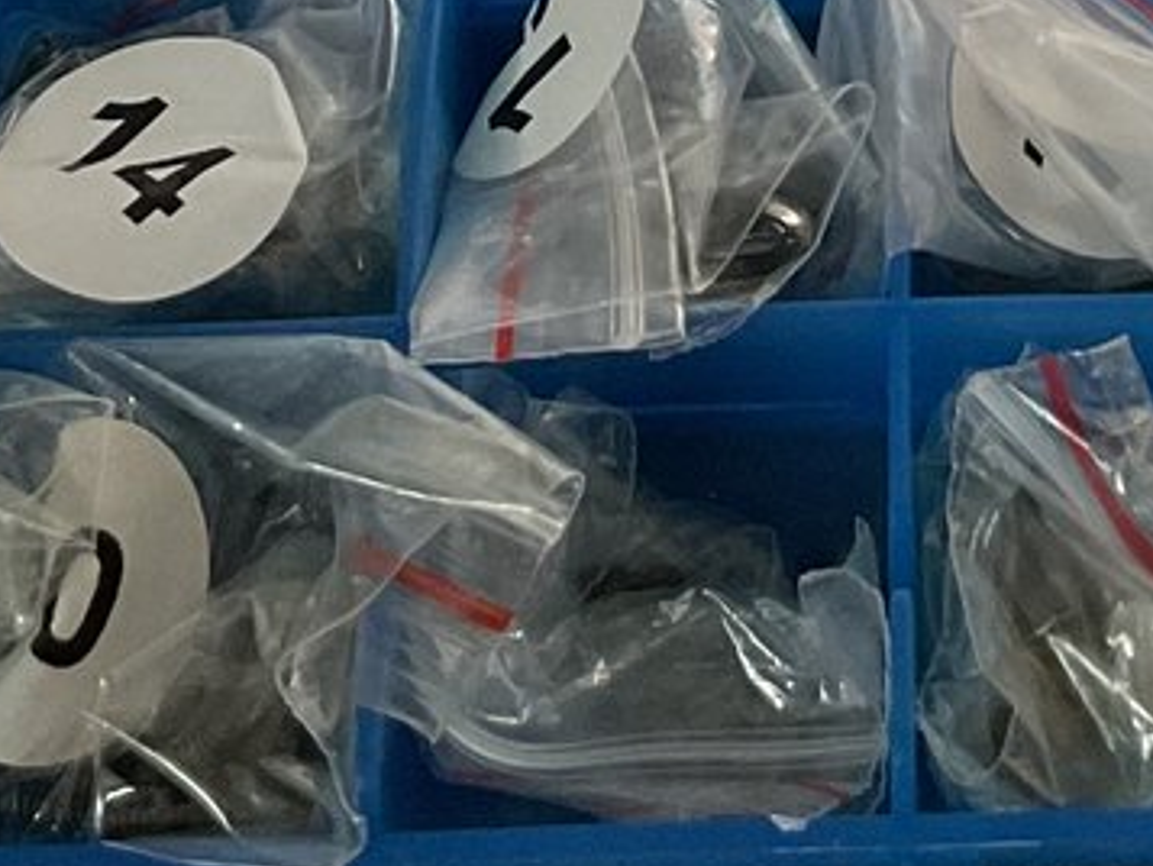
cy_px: -719
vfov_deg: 11.2
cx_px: 1071
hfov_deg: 15.8
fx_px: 4098
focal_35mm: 123
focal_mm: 3
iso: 80
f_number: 1.8
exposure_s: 1/60
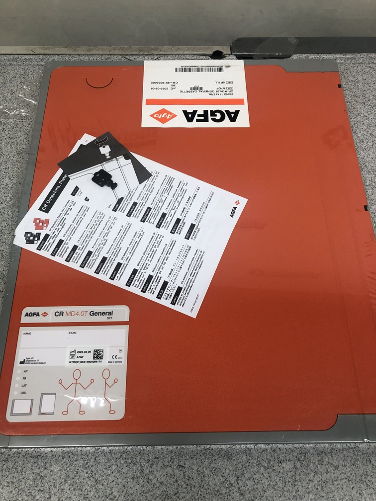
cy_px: 250
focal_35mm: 28
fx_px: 406
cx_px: 188
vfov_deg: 63.4
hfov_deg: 49.7
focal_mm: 3.99
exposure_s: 1/120
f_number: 1.8
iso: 64
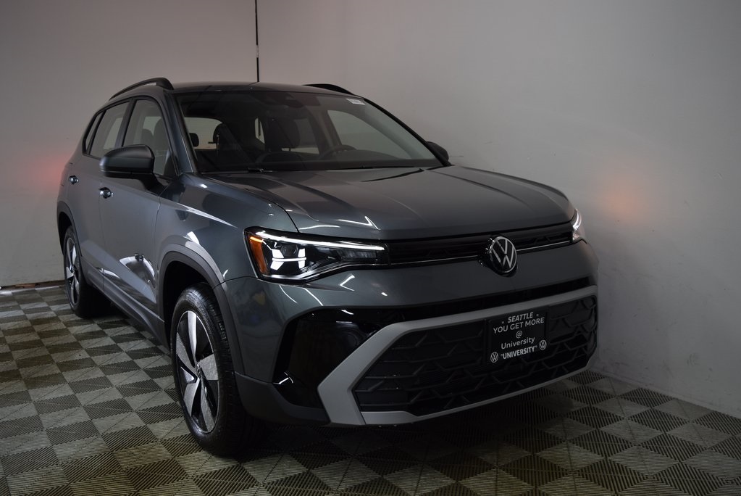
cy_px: 248
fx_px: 680
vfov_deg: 40.0
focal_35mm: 33
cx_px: 370
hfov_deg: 57.2
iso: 400
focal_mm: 22
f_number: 4.5
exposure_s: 1/80
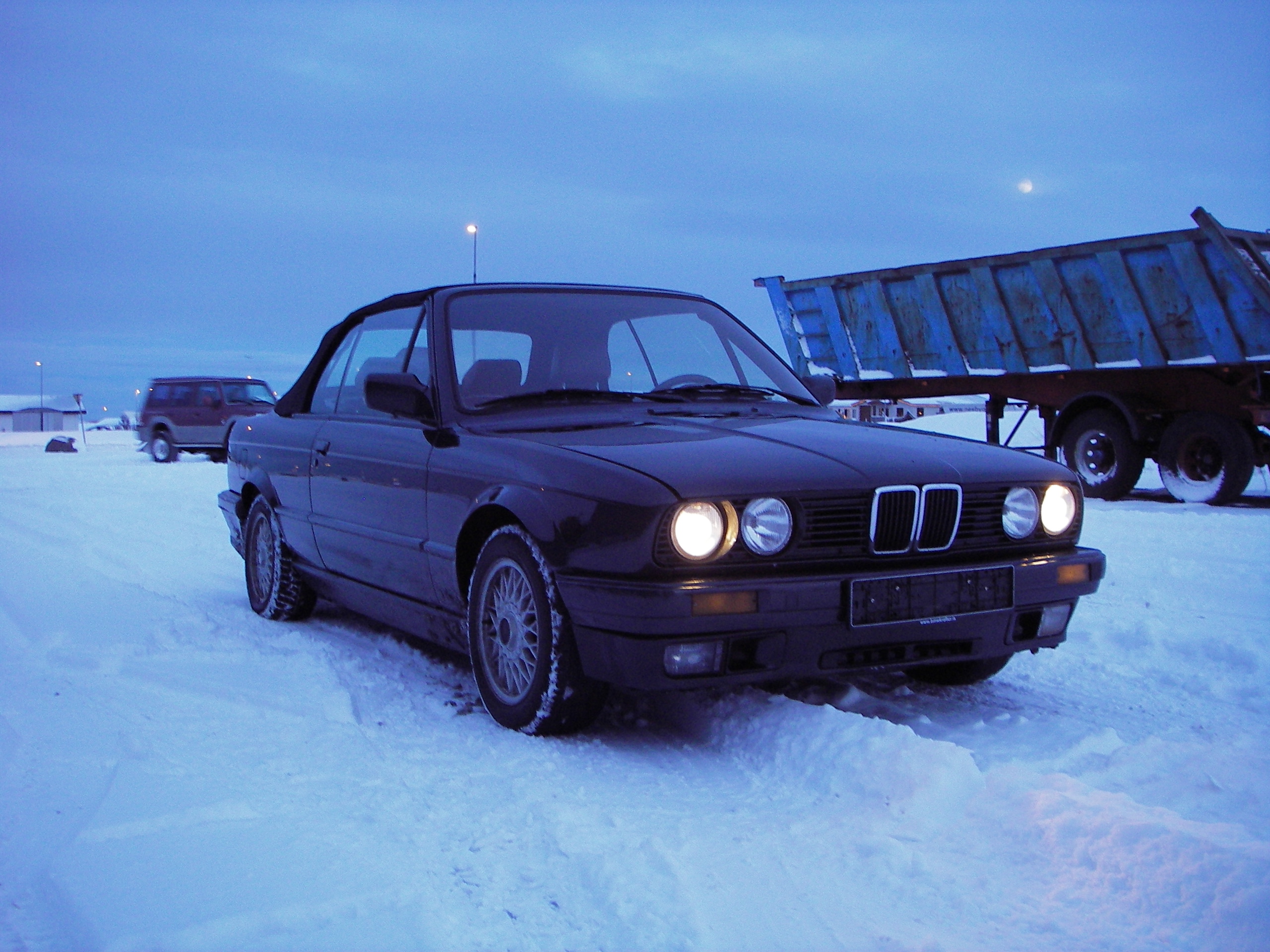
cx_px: 635
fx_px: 1394
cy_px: 476
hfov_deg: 49.0
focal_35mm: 38
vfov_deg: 37.7
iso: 100
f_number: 3.3
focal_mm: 6.3
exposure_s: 1/10
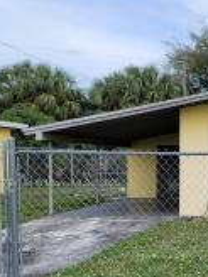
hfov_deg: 20.2
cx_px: 323
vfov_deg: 31.4
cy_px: 184
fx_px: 489
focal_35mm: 61
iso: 20
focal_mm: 7
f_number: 1.8
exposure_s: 1/420
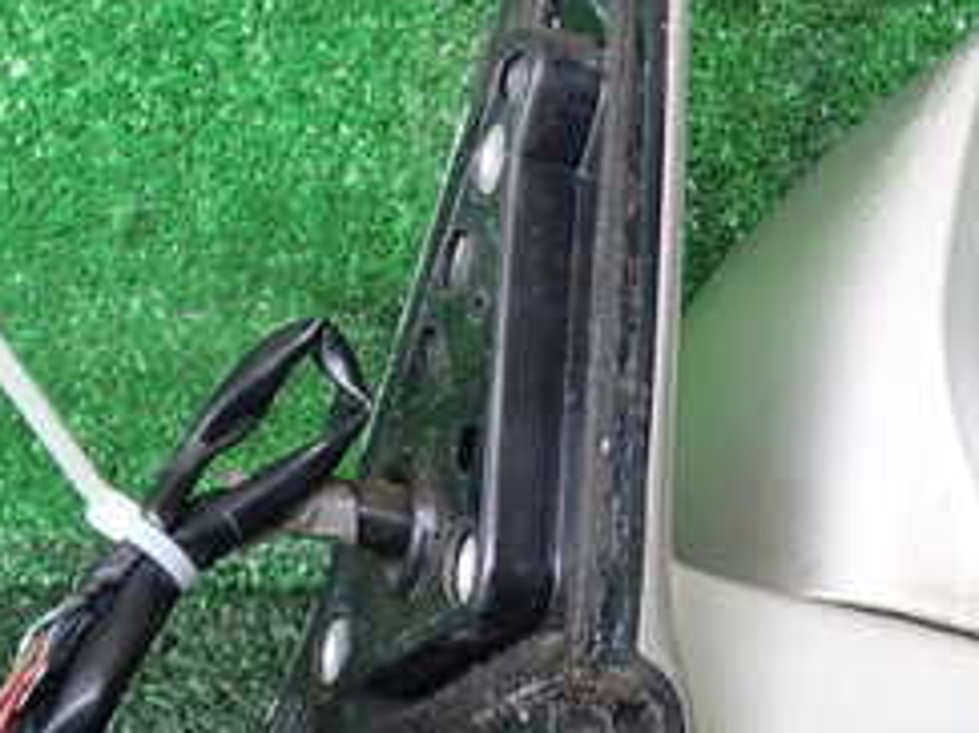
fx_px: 2092
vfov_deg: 19.8
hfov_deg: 25.6
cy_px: 258
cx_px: 870
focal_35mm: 74
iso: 125
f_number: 2.3
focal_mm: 5.4
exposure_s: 1/60
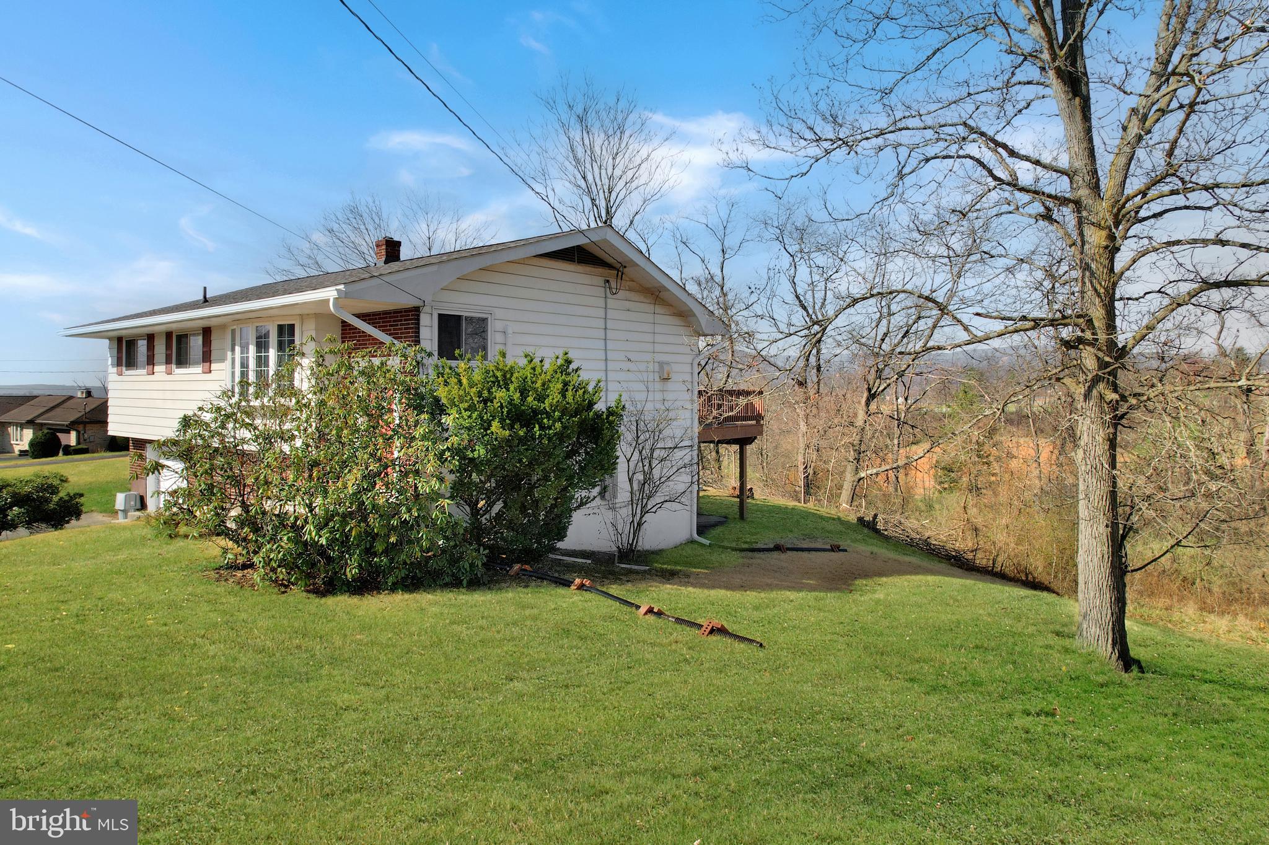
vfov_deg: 57.2
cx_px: 634
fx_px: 775
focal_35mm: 22
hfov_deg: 78.6
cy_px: 422
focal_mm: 8.38
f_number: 2.8
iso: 100
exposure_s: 1/120
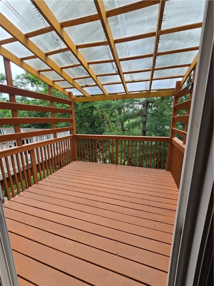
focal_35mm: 13
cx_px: 107
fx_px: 107
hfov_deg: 89.9
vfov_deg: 106.2
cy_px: 143
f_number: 2.2
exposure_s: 1/719
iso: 80
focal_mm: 2.2
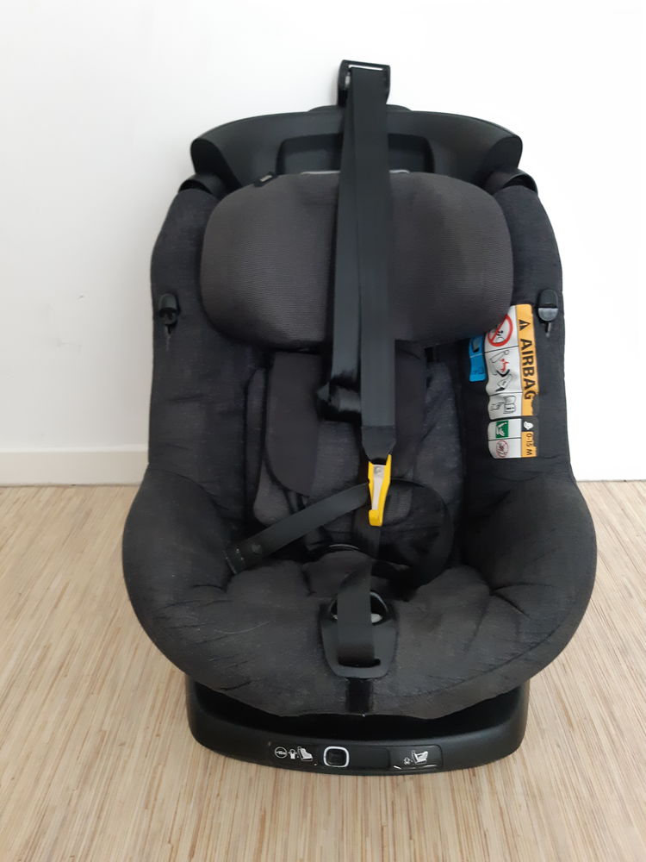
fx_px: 647
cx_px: 323
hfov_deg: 53.1
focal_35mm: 26
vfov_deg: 67.3
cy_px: 431
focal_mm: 3.93
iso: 320
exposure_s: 1/24
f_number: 1.7
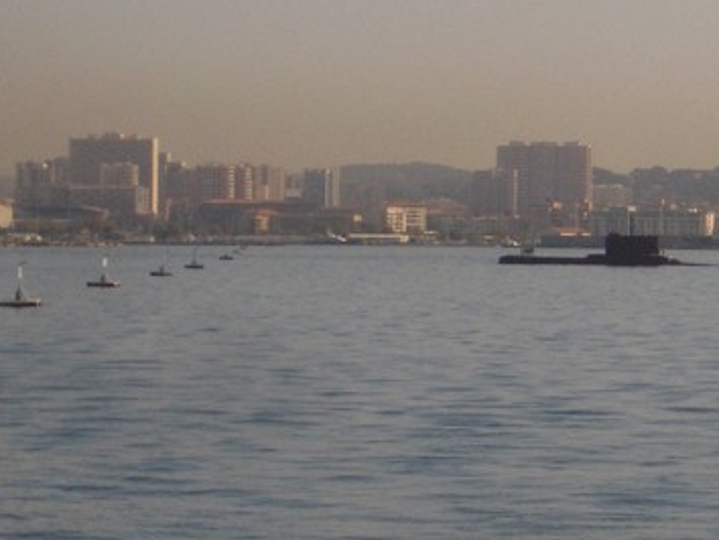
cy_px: 175
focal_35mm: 237
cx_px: 593
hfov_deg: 8.3
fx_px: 4926
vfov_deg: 6.3
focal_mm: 17.4
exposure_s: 1/640
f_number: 7.7
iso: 100
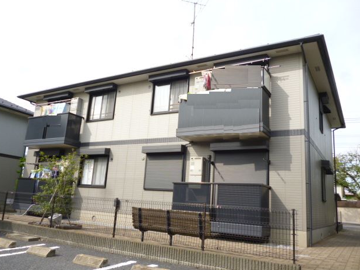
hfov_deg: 61.7
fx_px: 301
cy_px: 133
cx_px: 178
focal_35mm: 29
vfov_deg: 48.2
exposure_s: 1/400
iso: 100
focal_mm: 5
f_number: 3.1
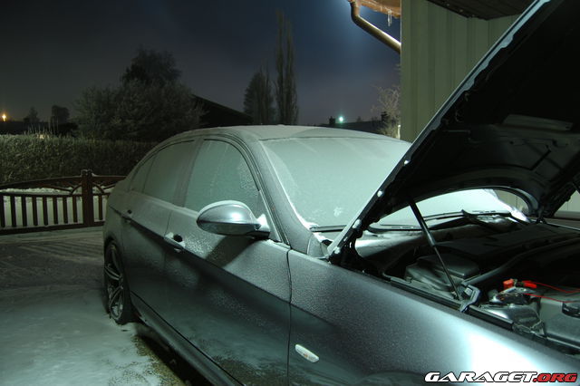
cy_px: 193
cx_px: 290
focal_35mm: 27
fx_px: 435
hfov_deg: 67.4
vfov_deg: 47.9
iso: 200
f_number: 4.5
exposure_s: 2.2
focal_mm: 18
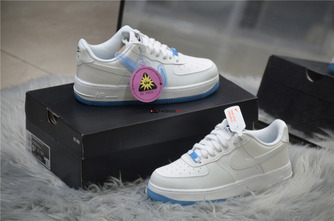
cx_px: 167
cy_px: 110
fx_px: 1944
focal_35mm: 210
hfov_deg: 9.8
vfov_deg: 6.5
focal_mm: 140
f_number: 5.6
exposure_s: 1/250
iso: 560
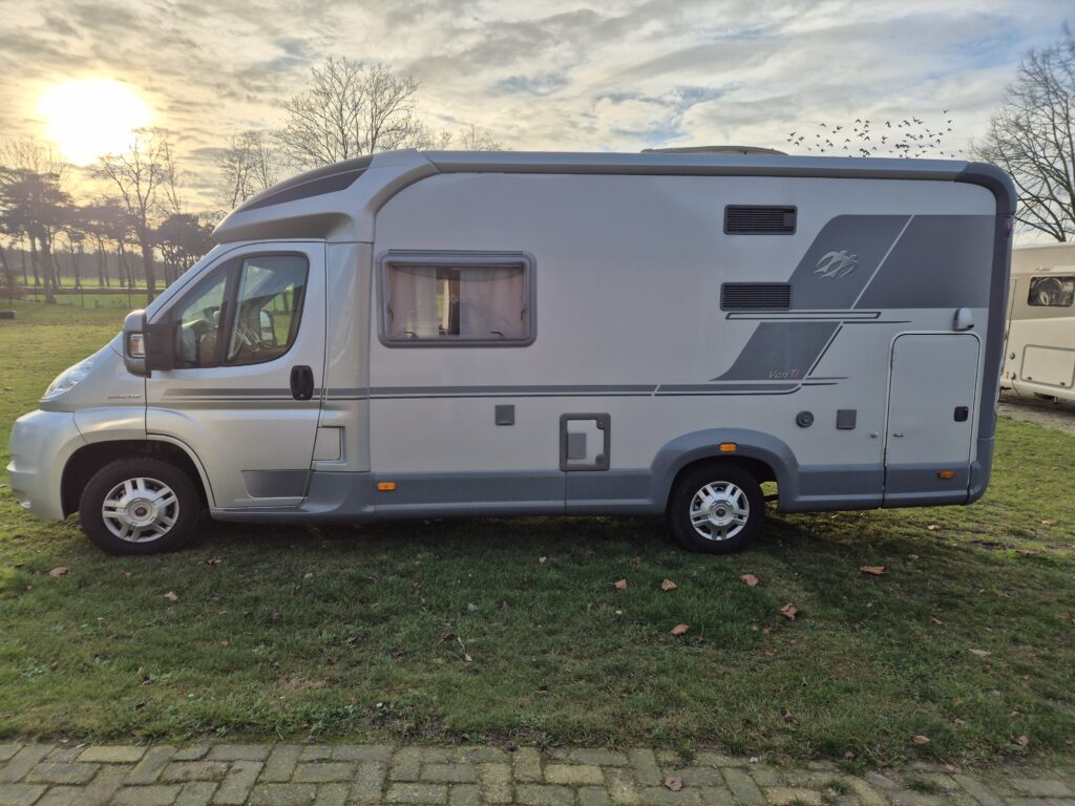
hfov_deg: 73.9
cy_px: 403
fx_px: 714
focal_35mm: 23
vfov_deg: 58.9
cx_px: 538
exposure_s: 1/2160
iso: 25
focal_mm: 5.4
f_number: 1.8
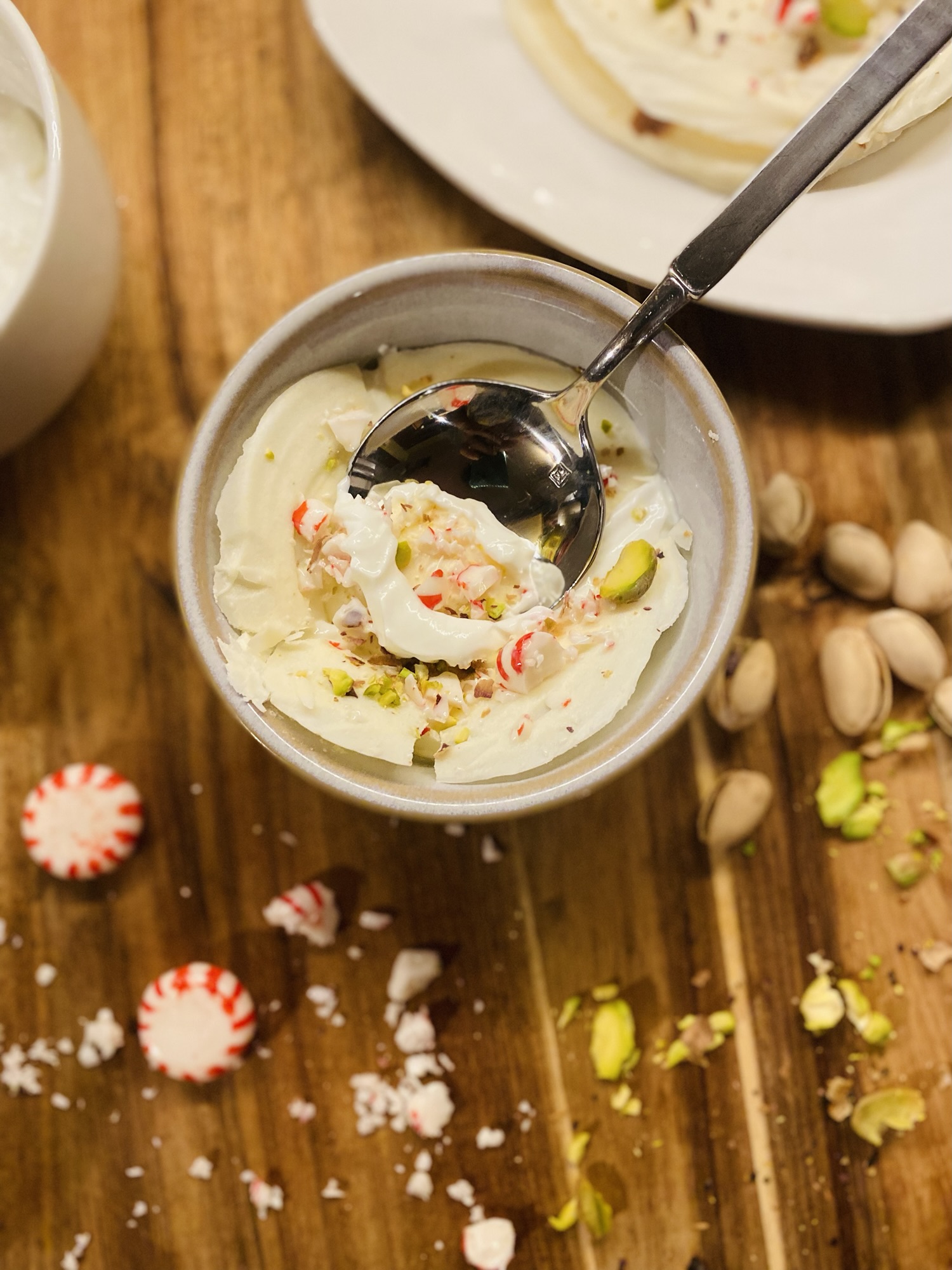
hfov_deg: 53.1
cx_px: 476
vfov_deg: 67.3
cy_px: 635
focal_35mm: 26
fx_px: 953
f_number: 1.8
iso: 320
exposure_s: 1/60
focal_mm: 4.25
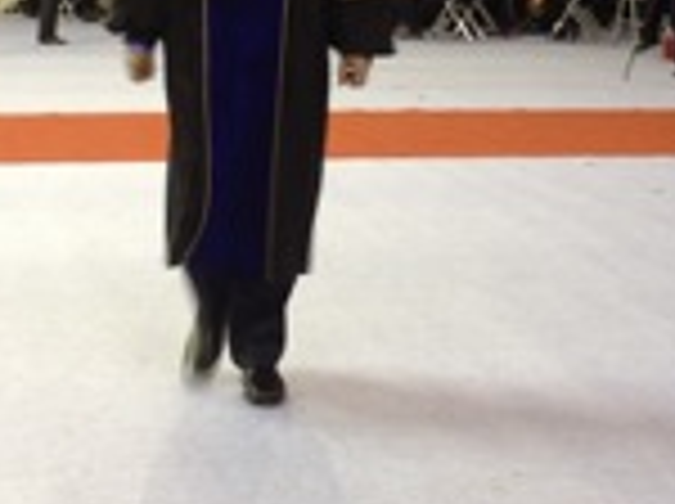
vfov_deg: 13.8
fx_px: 2005
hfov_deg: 19.1
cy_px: -130
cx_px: 328
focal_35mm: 103
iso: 64
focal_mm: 4.28
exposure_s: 1/20
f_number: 2.4
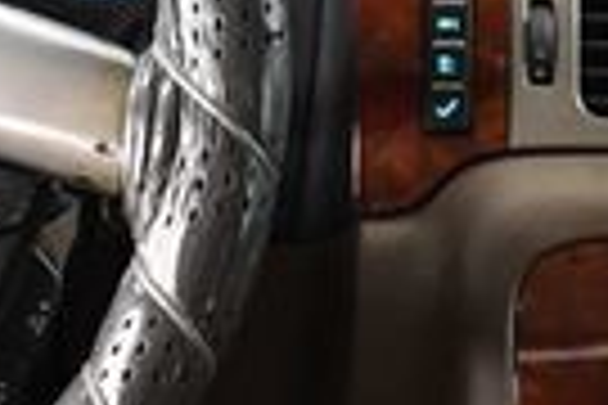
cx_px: 360
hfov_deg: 10.3
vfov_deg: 6.9
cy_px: 302
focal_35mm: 199
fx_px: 3361
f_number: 3.8
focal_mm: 21
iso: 3200
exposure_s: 1/125
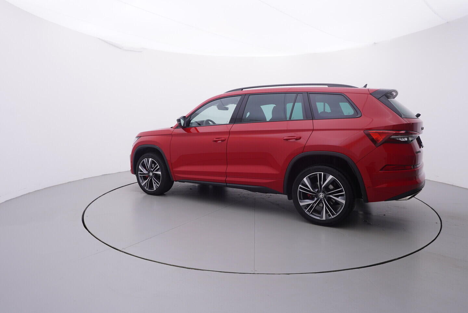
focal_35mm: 22
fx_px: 293
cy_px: 156
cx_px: 234
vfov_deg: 56.2
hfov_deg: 77.3
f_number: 5
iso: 200
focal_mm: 15
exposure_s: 1/80
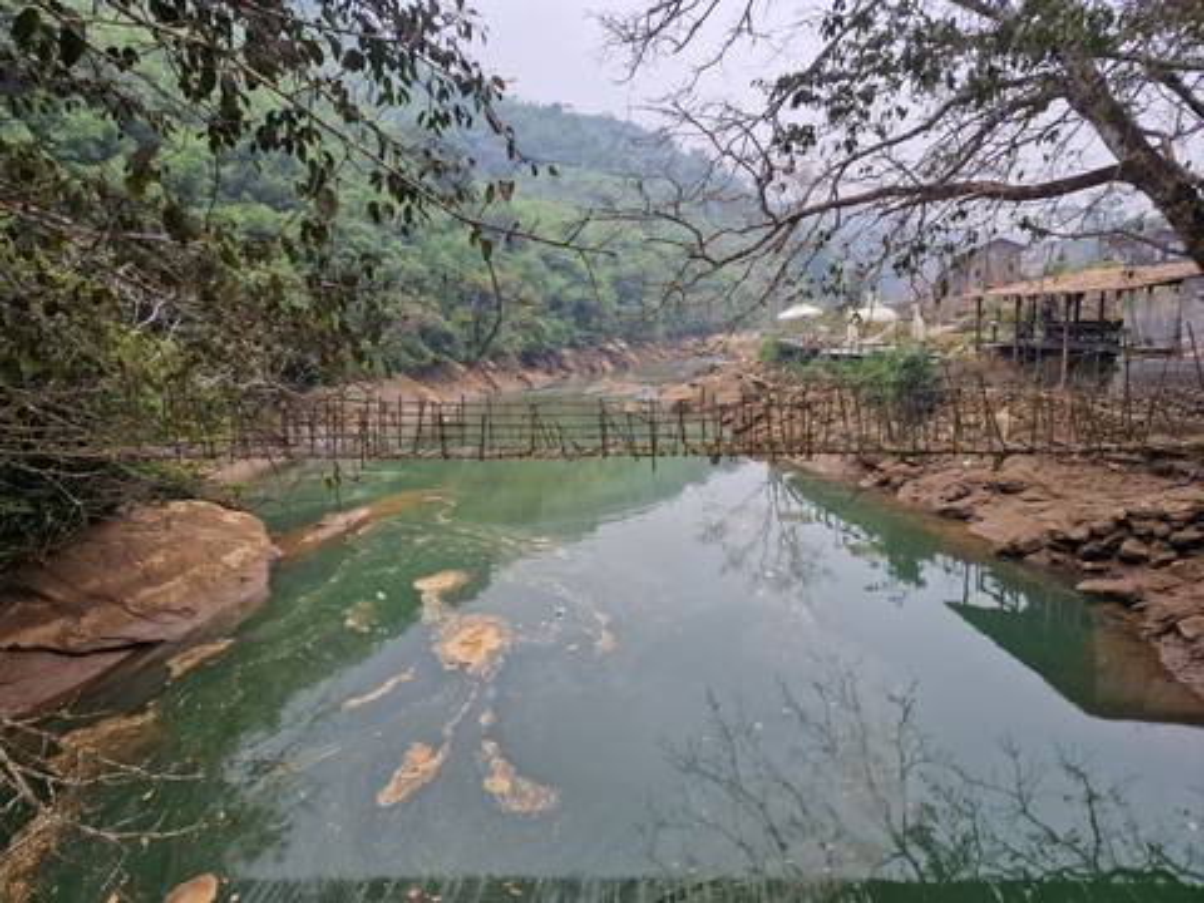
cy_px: 452
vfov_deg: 58.9
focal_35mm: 23
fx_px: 800
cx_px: 602
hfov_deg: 73.9
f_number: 1.8
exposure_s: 1/234
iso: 50
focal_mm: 6.4
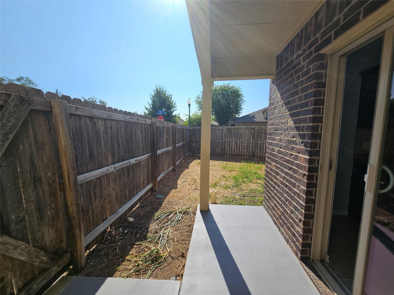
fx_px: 148
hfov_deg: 106.2
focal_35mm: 13
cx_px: 197
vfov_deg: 89.9
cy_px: 148
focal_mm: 2.2
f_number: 2.2
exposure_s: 1/2715
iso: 50
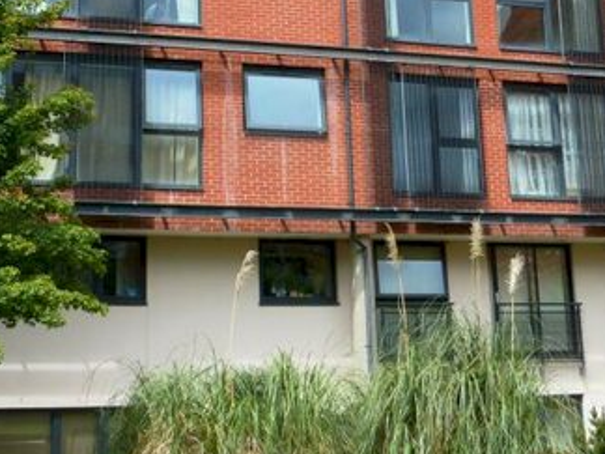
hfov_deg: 35.3
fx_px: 944
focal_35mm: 54
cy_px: 156
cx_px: 226
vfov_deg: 26.9
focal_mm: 4.3
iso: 100
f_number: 4
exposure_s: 1/400
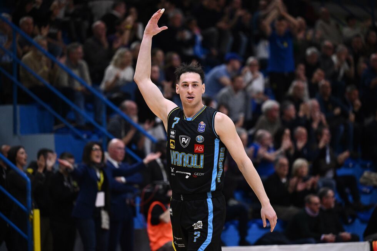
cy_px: 126
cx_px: 188
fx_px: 1675
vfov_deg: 8.6
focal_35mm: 160
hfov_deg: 12.8
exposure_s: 1/1250
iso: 4000
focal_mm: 160
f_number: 2.8
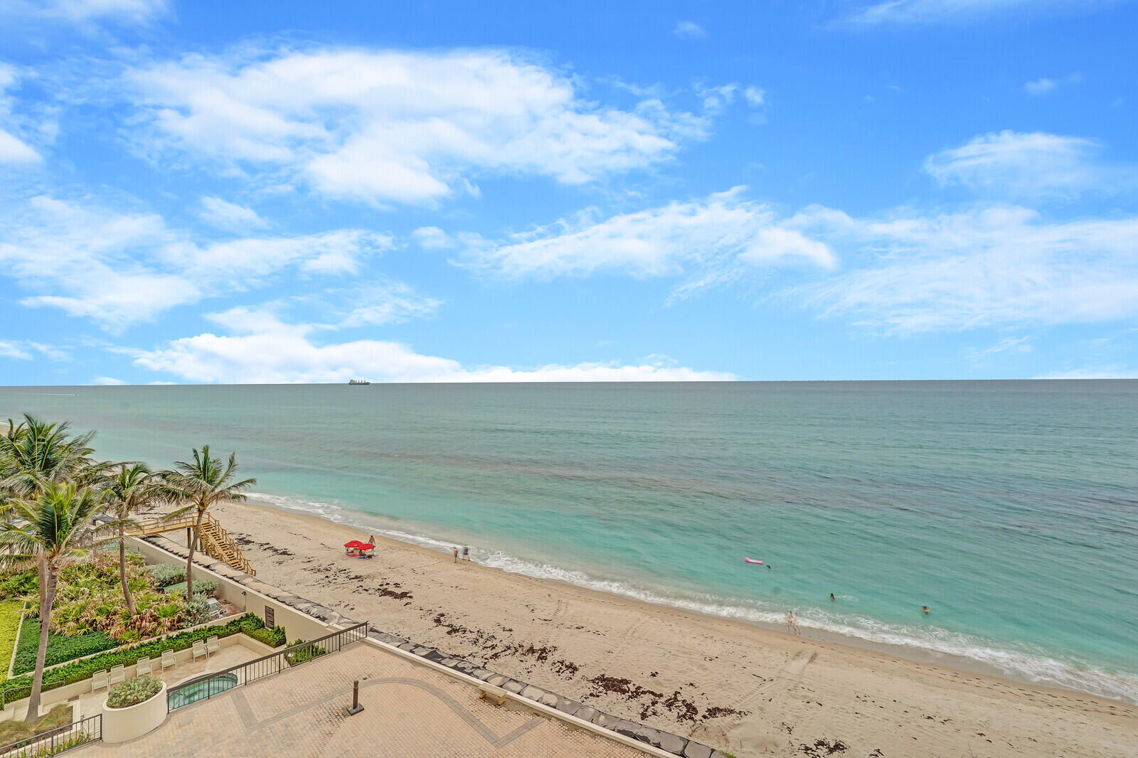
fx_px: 506
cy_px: 379
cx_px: 569
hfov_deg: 96.7
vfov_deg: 73.7
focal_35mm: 16
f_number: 11
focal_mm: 16
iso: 320
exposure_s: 1/800
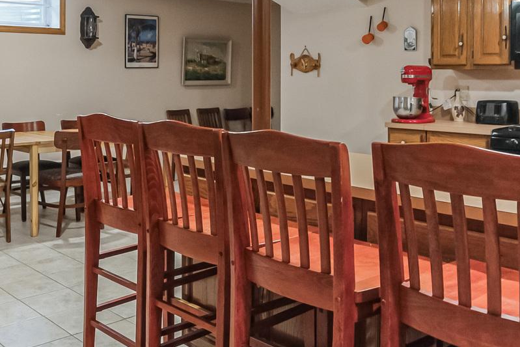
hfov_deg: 47.1
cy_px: 73
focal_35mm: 41
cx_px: 208
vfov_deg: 31.8
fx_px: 592
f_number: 4
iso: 2000
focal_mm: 16
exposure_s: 1/60
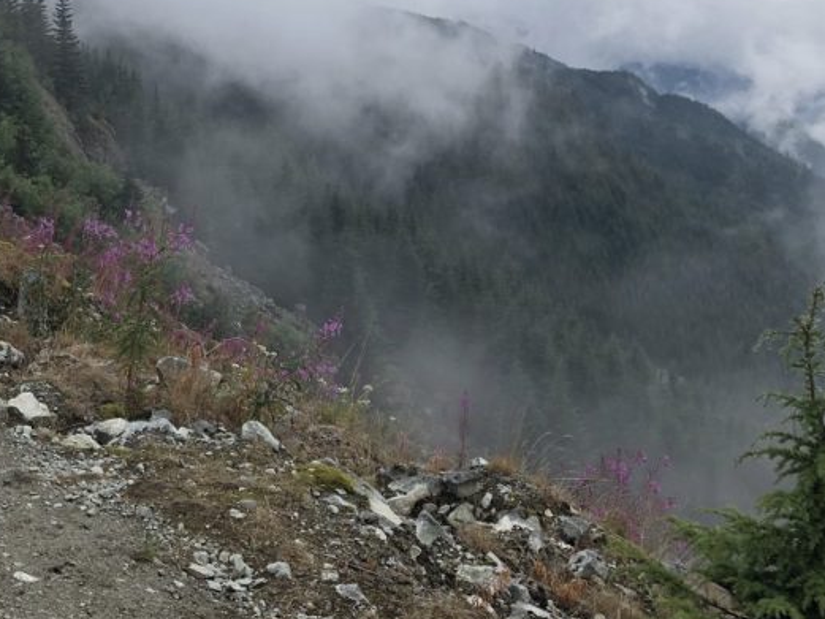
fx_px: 1311
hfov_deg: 34.4
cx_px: 231
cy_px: 52
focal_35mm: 55
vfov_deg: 25.7
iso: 20
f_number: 1.8
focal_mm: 3.99
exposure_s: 1/1473
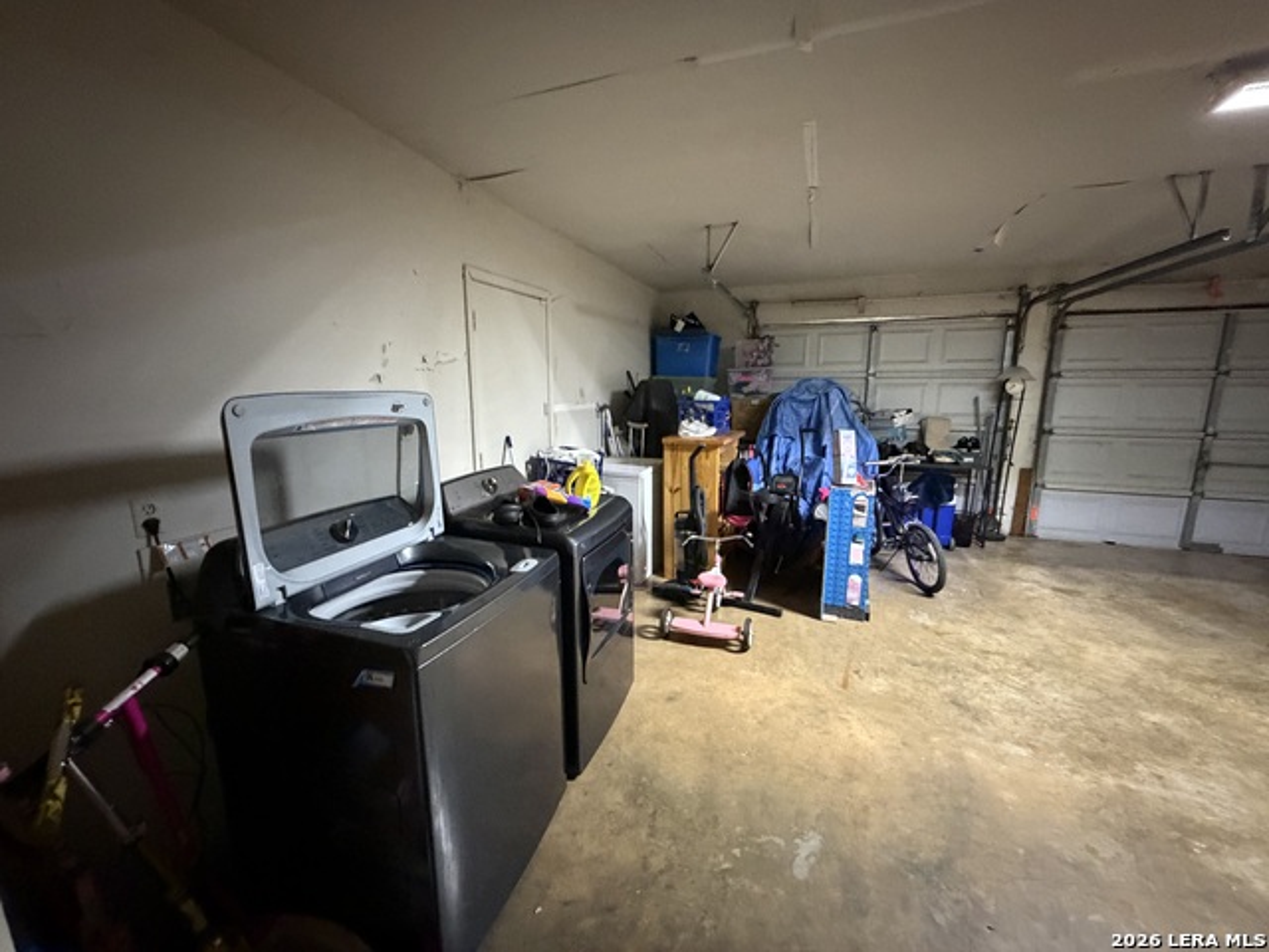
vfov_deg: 85.7
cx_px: 634
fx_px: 513
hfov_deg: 102.1
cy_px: 476
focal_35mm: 14
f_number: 2.2
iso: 1250
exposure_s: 1/40
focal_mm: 2.22
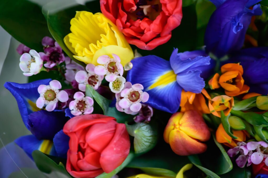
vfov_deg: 4.9
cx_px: 134
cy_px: 89
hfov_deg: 7.4
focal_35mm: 278
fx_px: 2064
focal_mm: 185
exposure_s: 1/20
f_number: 5
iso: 3200
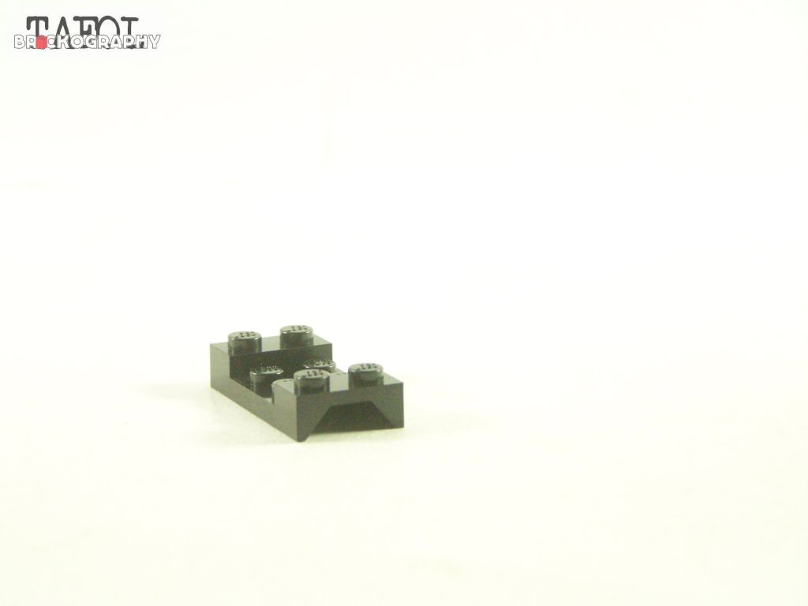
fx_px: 2988
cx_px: 404
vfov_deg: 11.6
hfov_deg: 15.4
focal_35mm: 128
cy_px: 303
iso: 400
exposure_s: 1/60
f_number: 3.2
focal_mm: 21.2
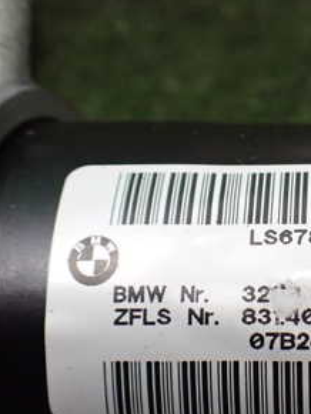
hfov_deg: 22.8
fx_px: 742
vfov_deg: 30.9
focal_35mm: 62
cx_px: 310
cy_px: 284
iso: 800
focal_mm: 5.4
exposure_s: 1/80
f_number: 2.3
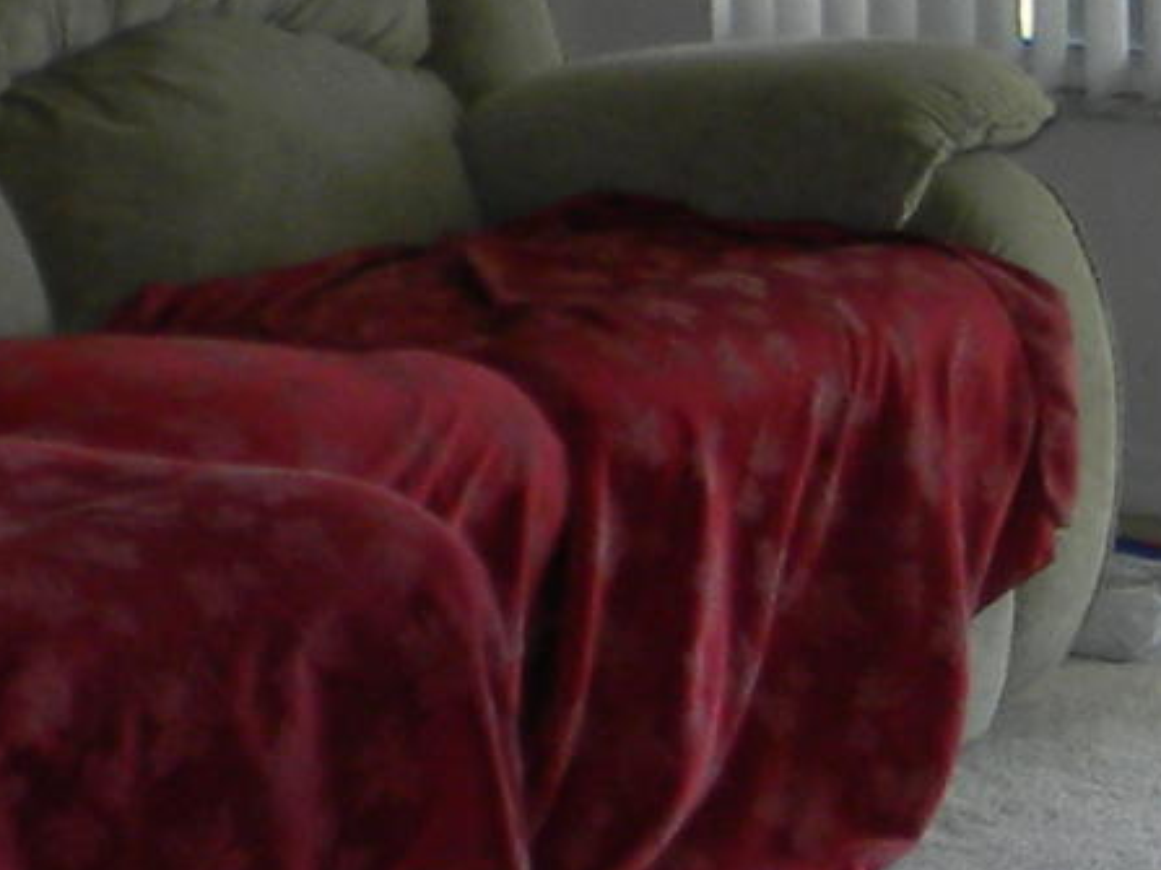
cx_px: 1060
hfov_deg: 10.5
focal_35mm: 188
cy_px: 332
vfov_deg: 7.9
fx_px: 6304
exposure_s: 1/30
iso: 80
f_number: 3.5
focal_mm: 5
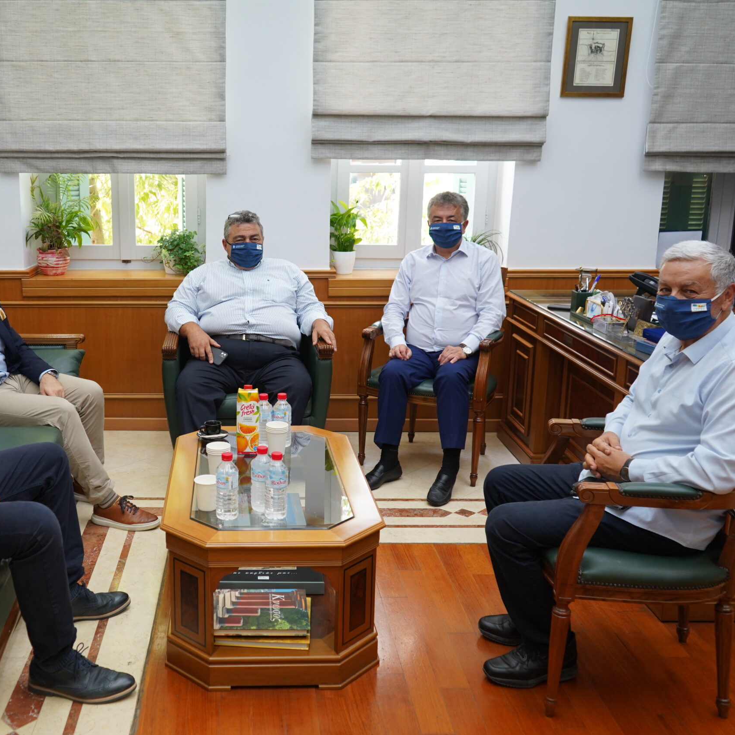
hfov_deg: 45.3
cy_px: 370
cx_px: 241
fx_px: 865
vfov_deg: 46.0
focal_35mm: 36
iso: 1000
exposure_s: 1/160
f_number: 4
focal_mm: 28
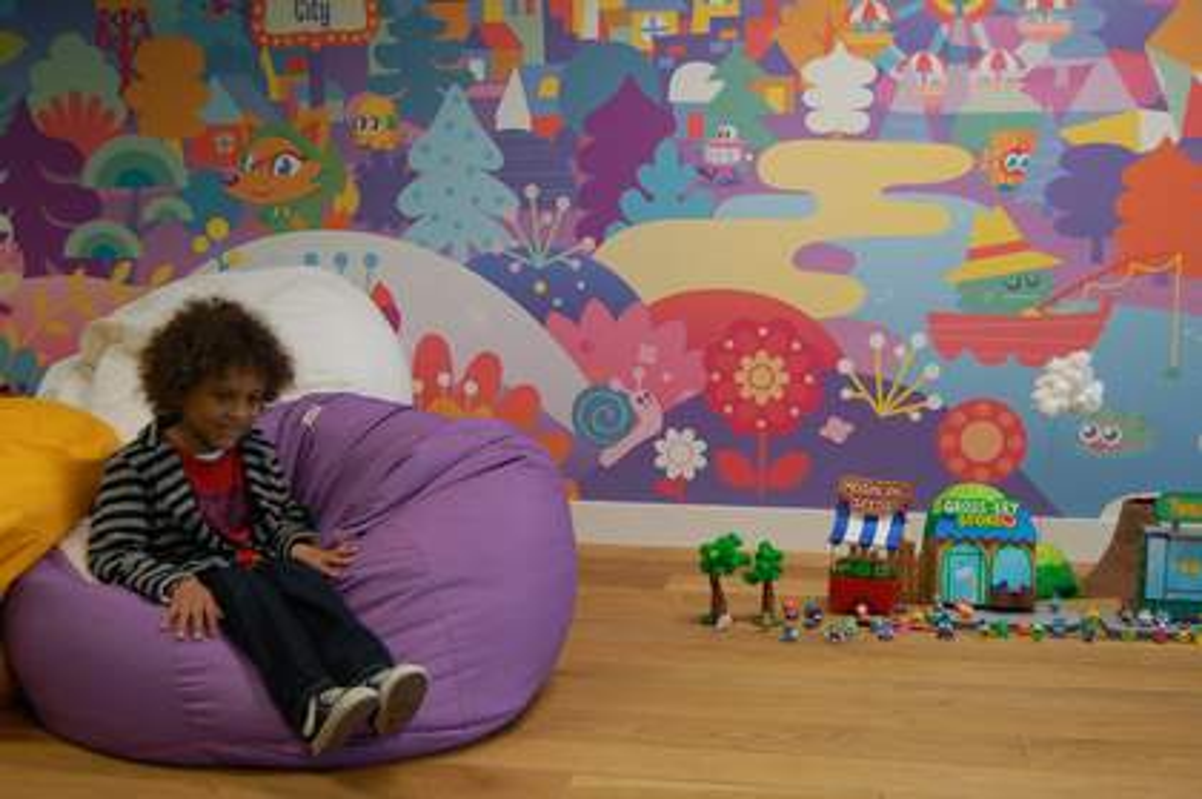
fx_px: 1501
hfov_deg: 43.6
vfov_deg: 29.8
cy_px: 400
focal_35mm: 45
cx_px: 601
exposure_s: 1/60
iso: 800
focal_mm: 30
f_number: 4.2
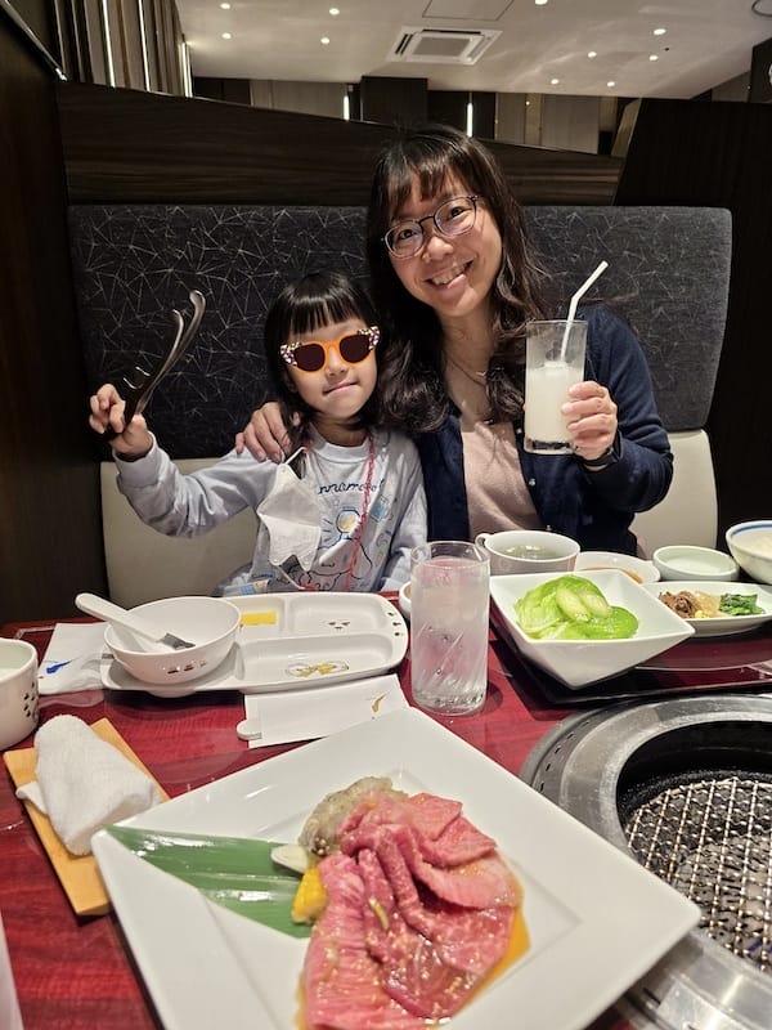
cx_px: 386
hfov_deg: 58.9
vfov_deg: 73.9
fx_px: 684
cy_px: 515
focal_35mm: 23
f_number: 1.7
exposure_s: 1/52.4
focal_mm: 6.3
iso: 100
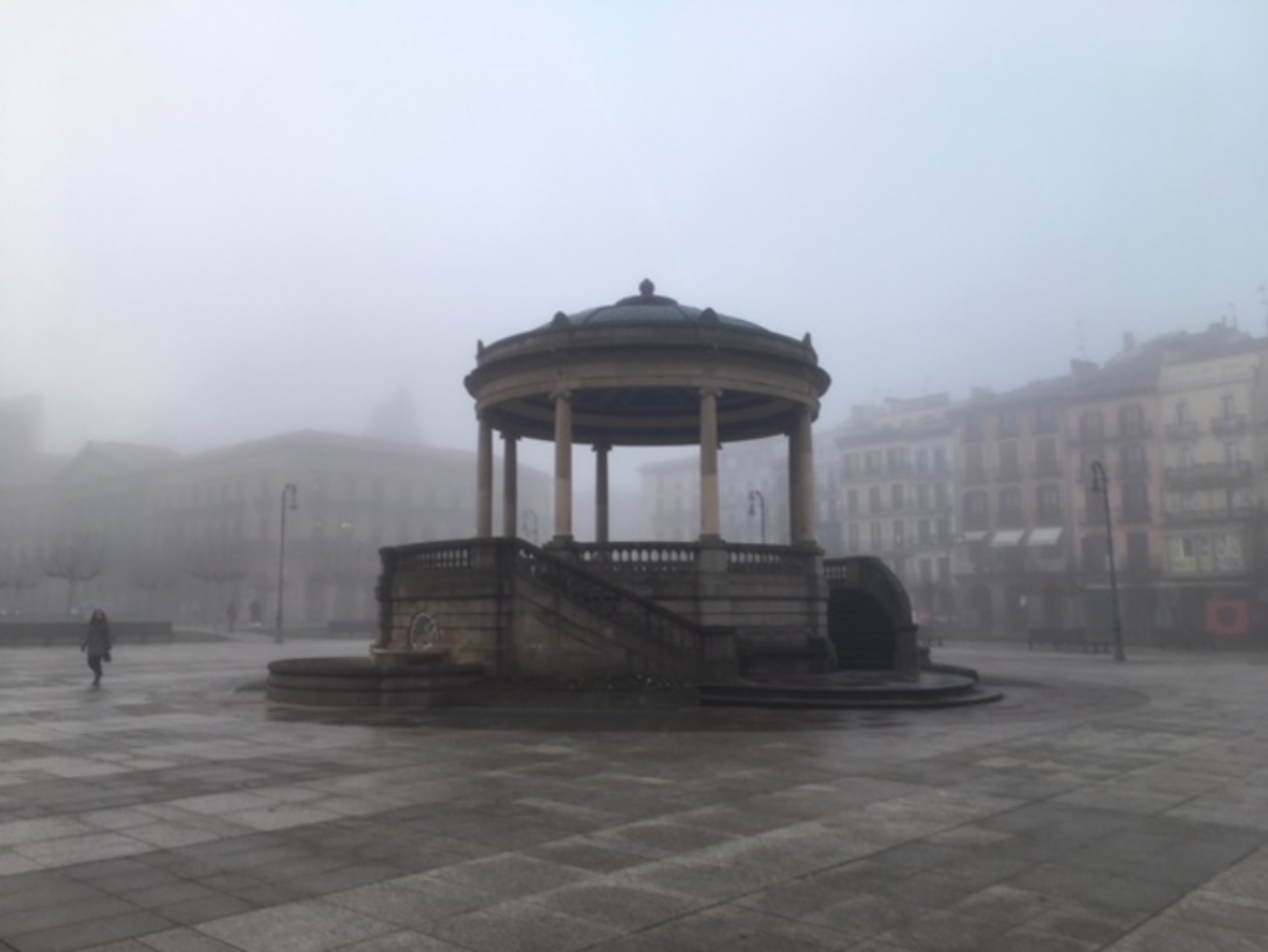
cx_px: 634
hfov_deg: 61.6
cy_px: 476
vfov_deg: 48.3
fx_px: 1063
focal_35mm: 29
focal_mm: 4.15
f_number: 2.2
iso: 25
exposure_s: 1/50
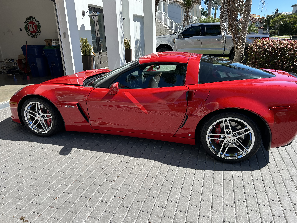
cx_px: 148
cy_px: 112
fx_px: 223
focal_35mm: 26
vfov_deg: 53.1
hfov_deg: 67.3
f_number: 1.5
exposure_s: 1/2632
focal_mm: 5.7
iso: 50
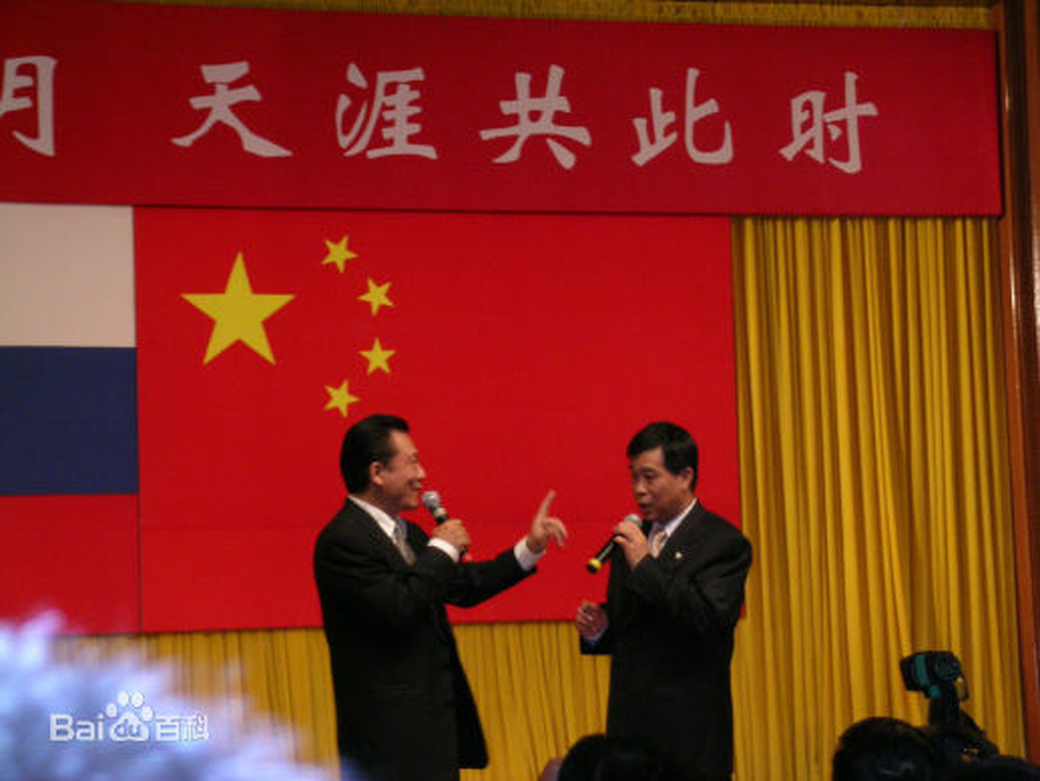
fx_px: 3246
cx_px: 520
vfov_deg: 13.7
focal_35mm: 108
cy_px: 390
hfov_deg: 18.2
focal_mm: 22.5
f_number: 4.5
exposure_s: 1/60
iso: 200
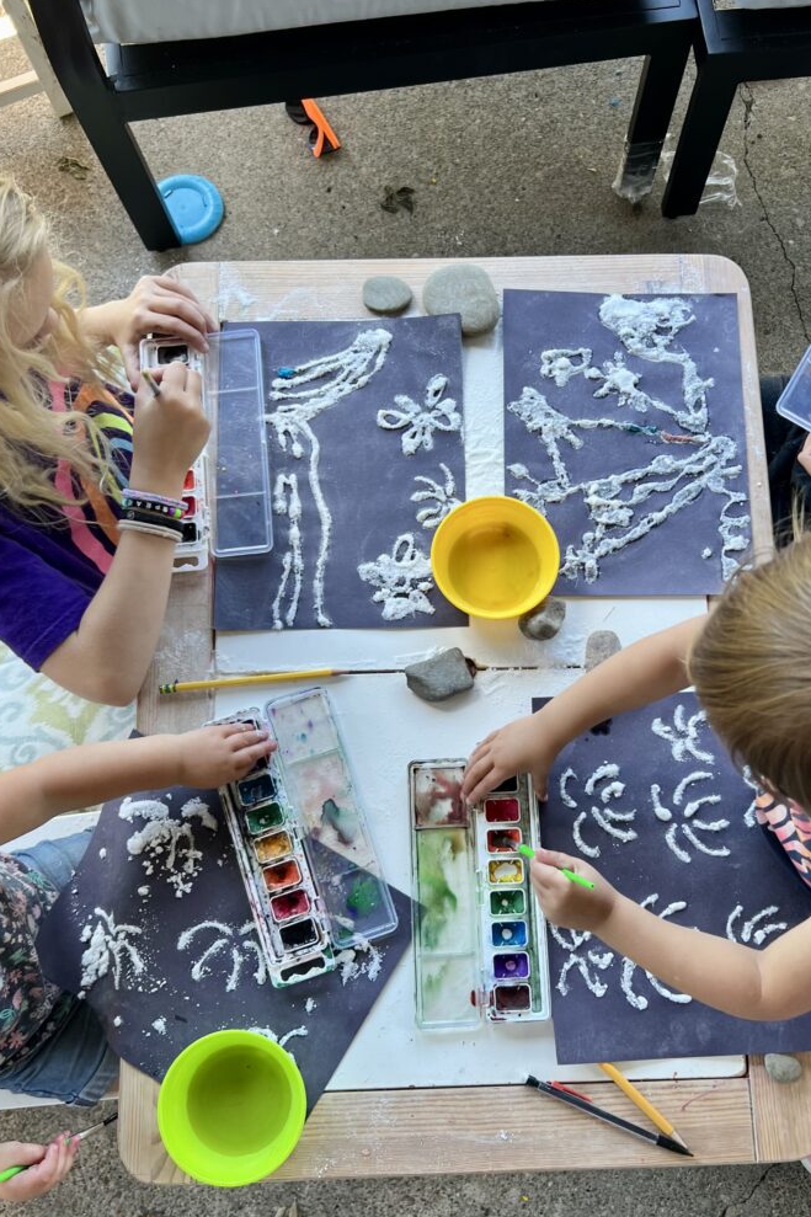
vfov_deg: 65.5
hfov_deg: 46.3
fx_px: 946
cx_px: 455
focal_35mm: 28
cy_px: 598
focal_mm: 5.7
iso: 32
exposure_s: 1/121
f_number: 1.5
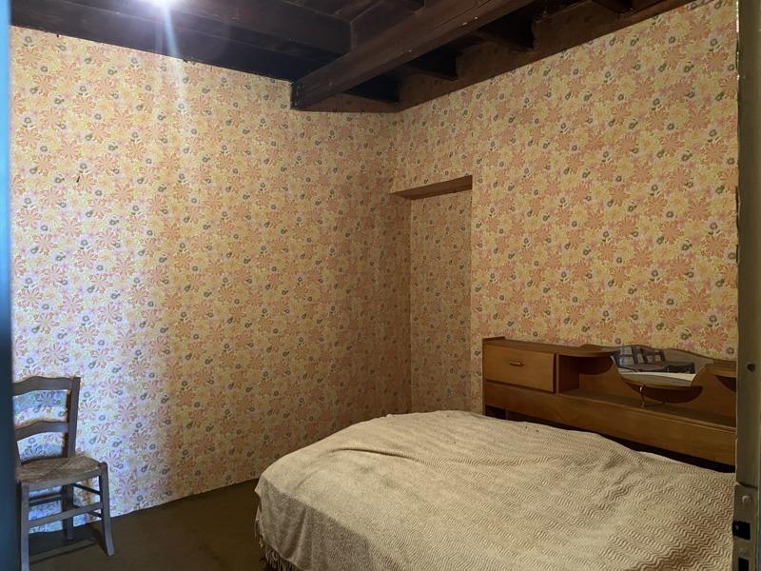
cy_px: 286
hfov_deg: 67.3
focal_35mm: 26
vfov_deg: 53.1
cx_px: 380
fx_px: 572
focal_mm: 5.1
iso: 640
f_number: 1.6
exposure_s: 1/38
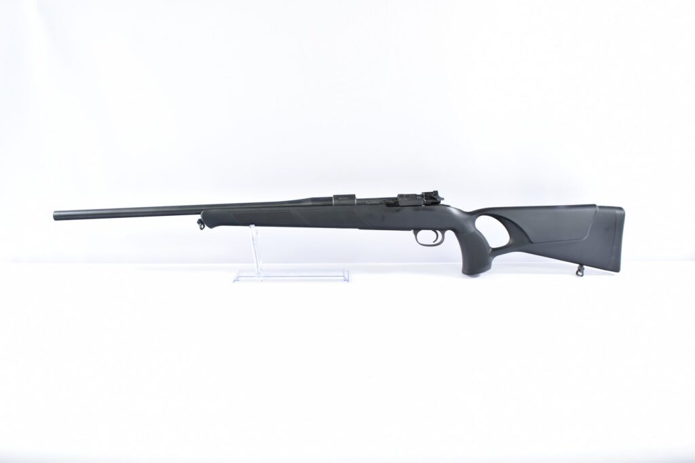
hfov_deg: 61.9
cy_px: 232
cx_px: 348
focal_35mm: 30
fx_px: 579
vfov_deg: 43.6
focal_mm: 20
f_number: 5
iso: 640
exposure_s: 1/20
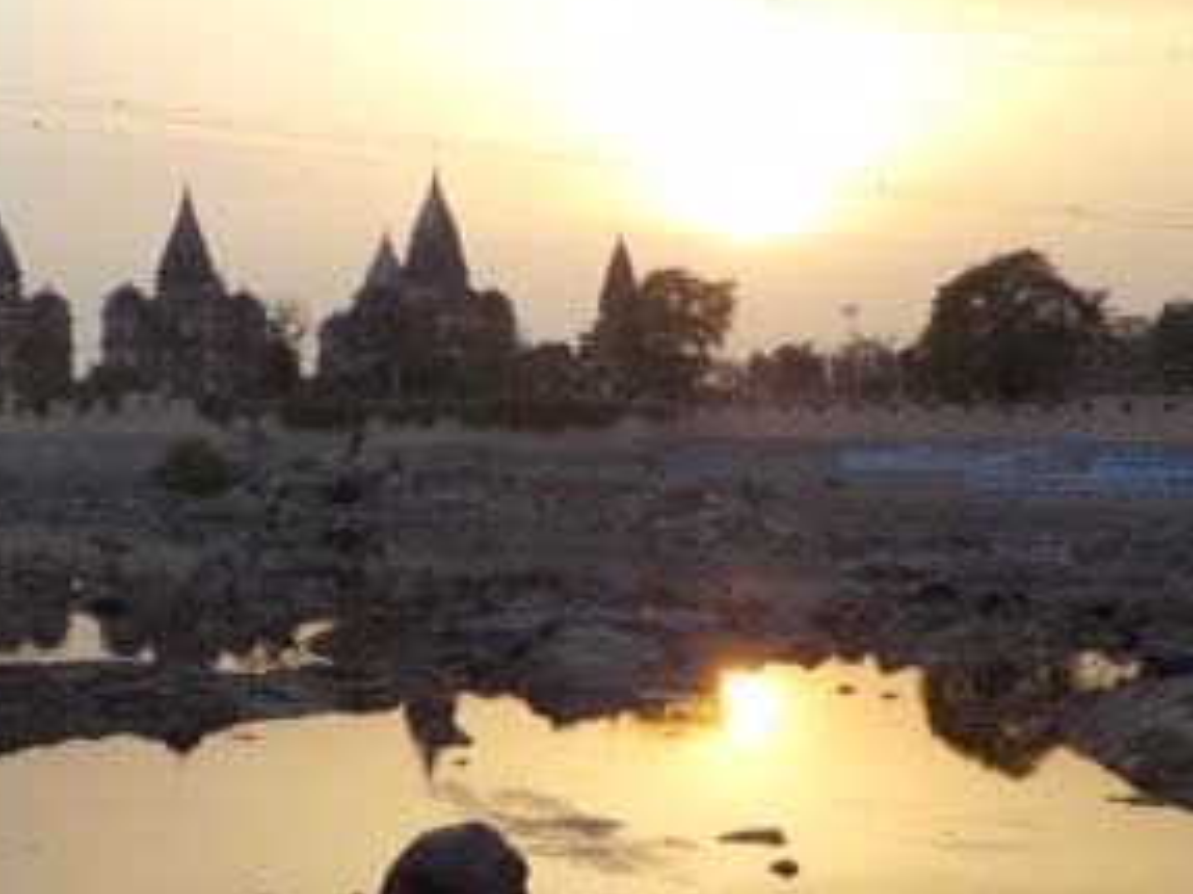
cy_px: 566
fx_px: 2308
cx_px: 732
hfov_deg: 28.9
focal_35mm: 67
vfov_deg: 21.9
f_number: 3.3
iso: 125
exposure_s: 1/400
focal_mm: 4.1
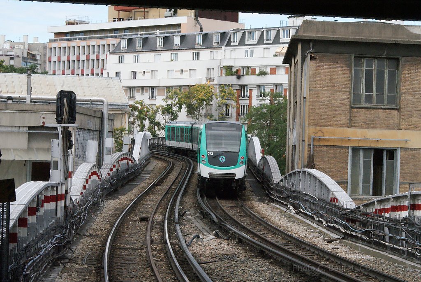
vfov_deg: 13.1
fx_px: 1229
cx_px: 210
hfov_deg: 19.4
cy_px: 141
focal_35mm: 105
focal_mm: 70
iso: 1600
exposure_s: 1/160
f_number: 29
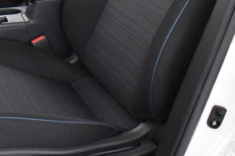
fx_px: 548
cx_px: -79
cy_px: -5
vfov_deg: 15.9
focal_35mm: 84
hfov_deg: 21.6
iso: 7200
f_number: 3.5
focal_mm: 18
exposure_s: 1/60
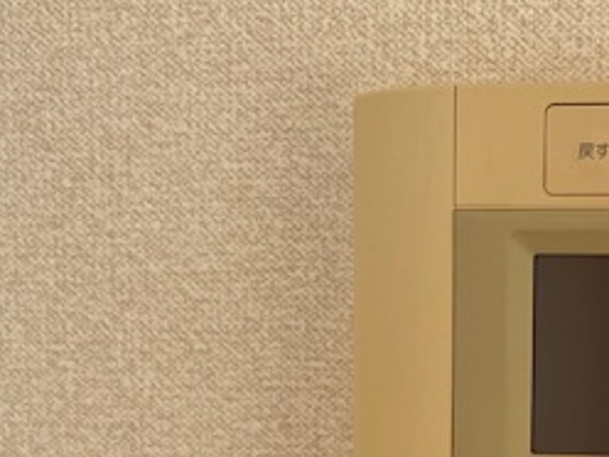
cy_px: 526
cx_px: 589
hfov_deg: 27.5
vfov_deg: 20.7
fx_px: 1179
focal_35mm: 67
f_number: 1.8
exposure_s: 1/281
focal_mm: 4.25
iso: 32
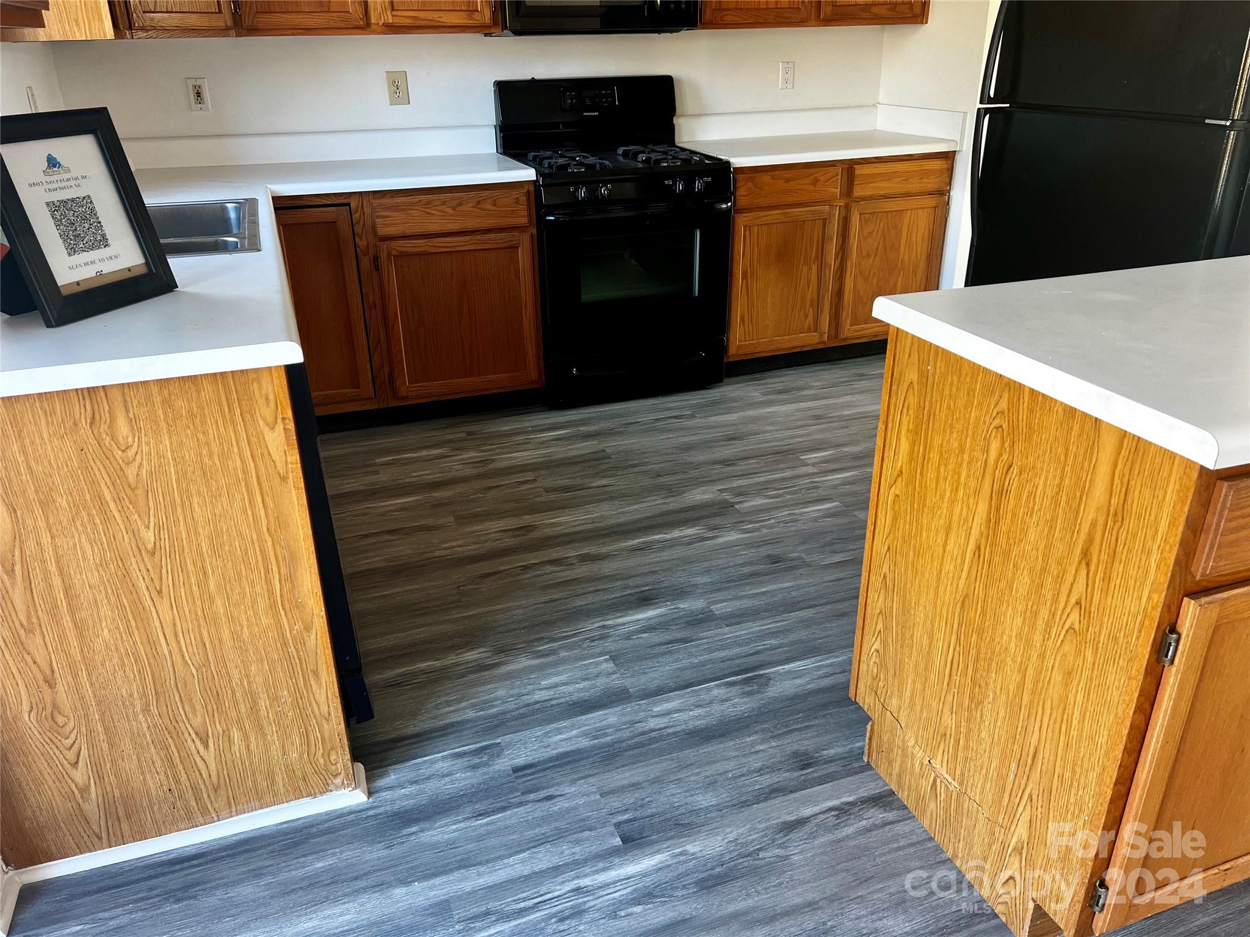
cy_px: 468
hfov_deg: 67.3
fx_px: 939
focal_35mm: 26
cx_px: 625
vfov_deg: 53.1
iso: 80
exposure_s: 1/60
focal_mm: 5.7
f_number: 1.5
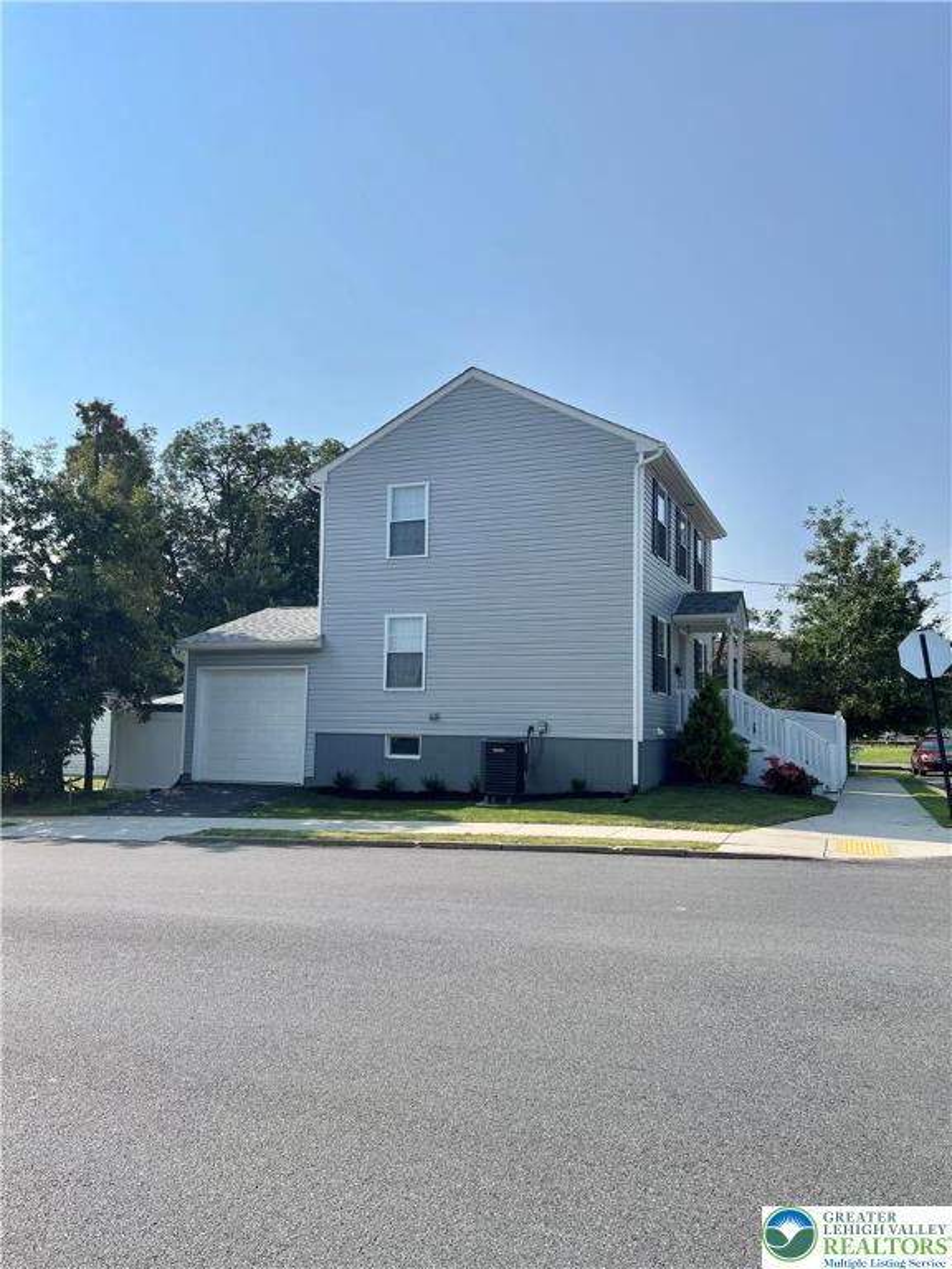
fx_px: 953
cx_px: 476
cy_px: 634
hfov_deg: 53.1
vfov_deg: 67.3
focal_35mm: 26
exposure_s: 1/5882
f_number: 1.5
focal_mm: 5.7
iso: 50
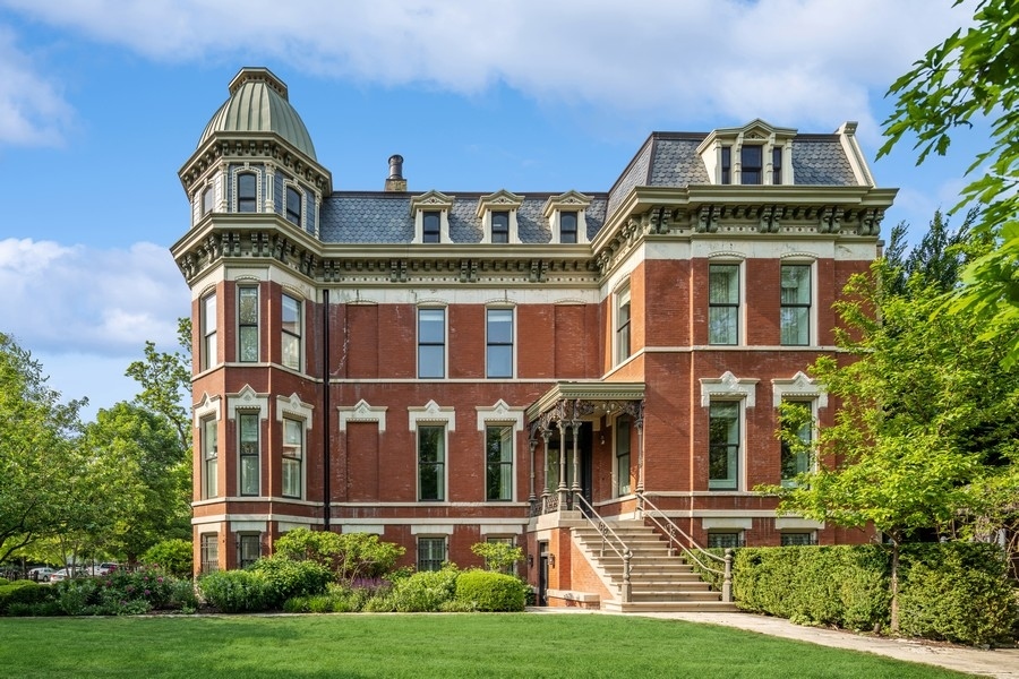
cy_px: 340
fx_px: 481
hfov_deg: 93.3
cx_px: 510
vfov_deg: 70.4
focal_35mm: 17
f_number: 8
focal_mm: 17
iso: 320
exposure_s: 1/500
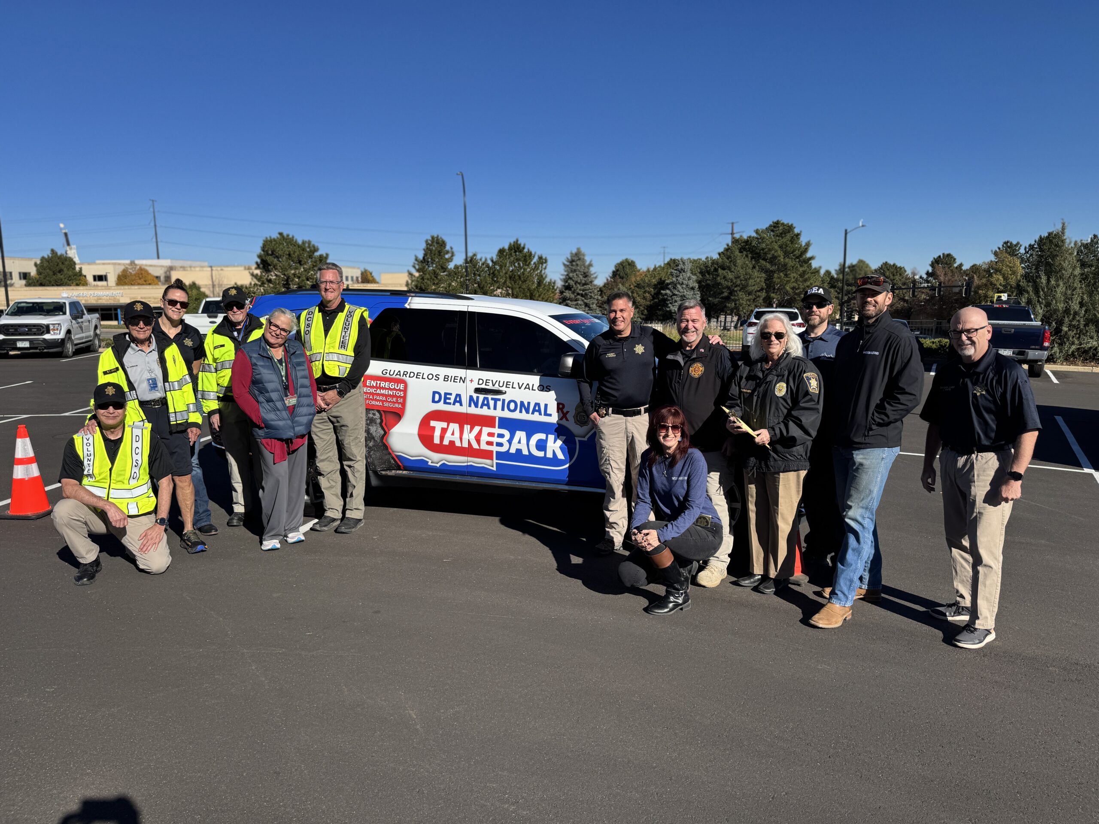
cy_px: 412
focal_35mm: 24
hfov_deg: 71.6
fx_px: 762
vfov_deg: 56.8
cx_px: 550
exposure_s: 1/5348
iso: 80
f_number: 1.78
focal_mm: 6.76
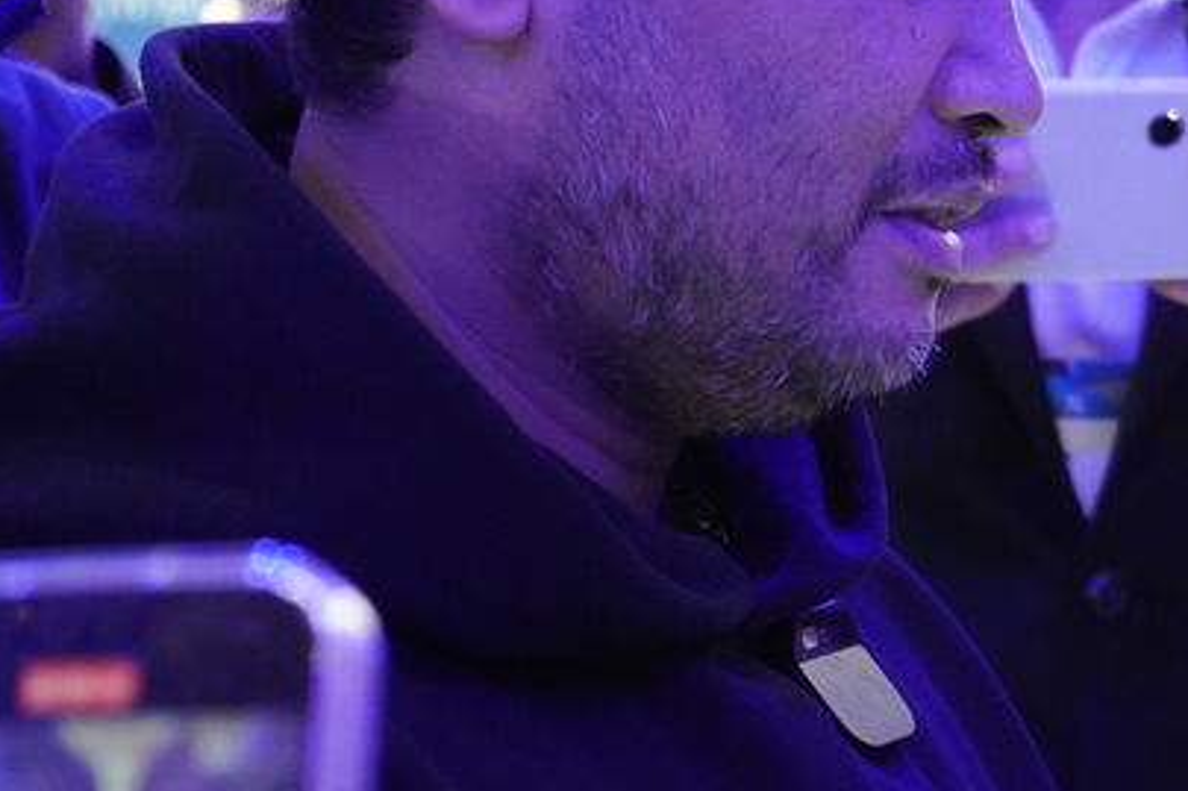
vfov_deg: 12.0
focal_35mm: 114
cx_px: 894
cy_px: 569
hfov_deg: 17.8
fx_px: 3760
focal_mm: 50
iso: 6400
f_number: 5.6
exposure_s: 1/160
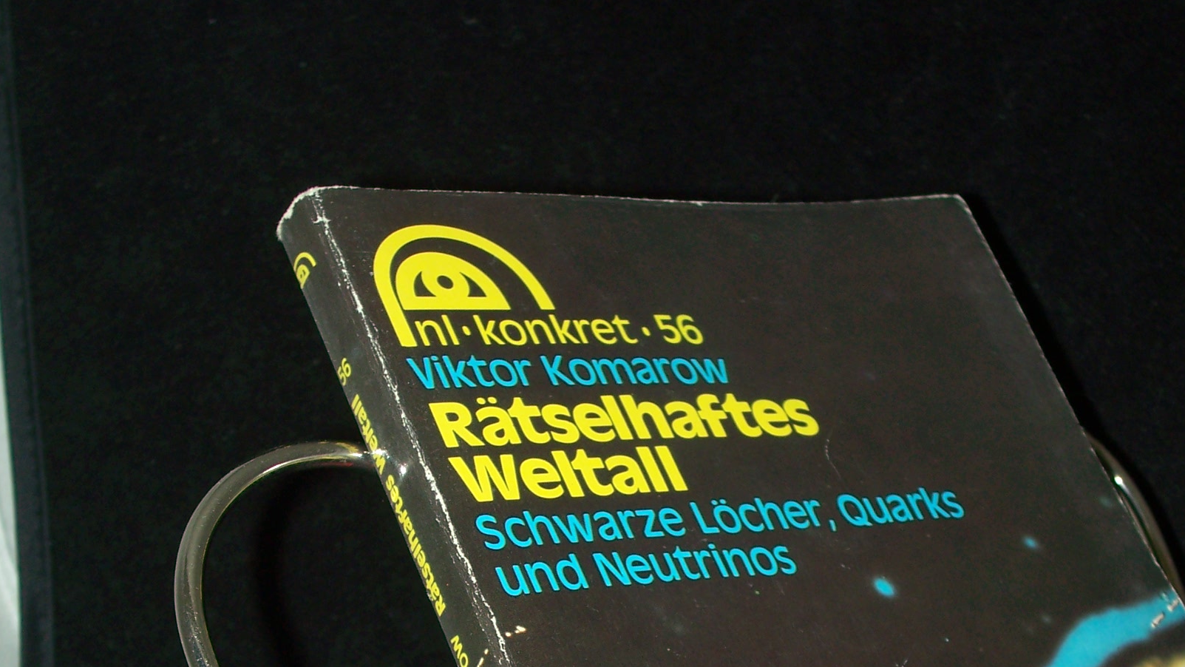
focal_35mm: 83
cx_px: 625
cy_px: 805
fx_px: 2608
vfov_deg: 14.1
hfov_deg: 25.6
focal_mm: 8.7
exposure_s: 1/80
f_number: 3.2
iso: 80
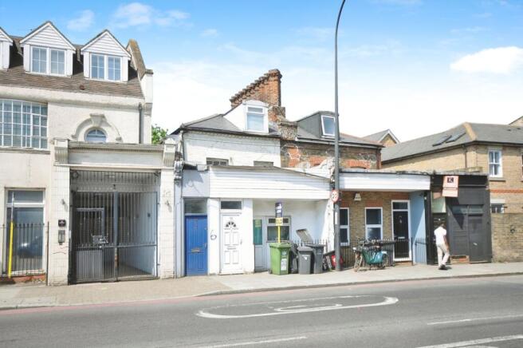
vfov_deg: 43.5
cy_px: 174
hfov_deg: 62.0
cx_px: 262
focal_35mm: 30
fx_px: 435
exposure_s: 1/400
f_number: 10
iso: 200
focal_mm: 20
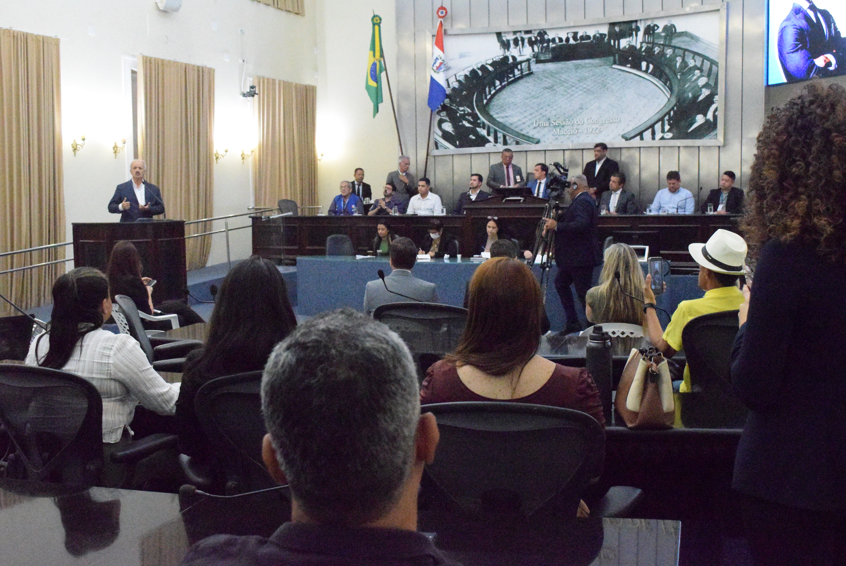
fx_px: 952
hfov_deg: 47.9
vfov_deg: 33.1
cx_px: 423
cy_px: 283
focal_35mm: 40
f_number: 8
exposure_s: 1/400
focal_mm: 27
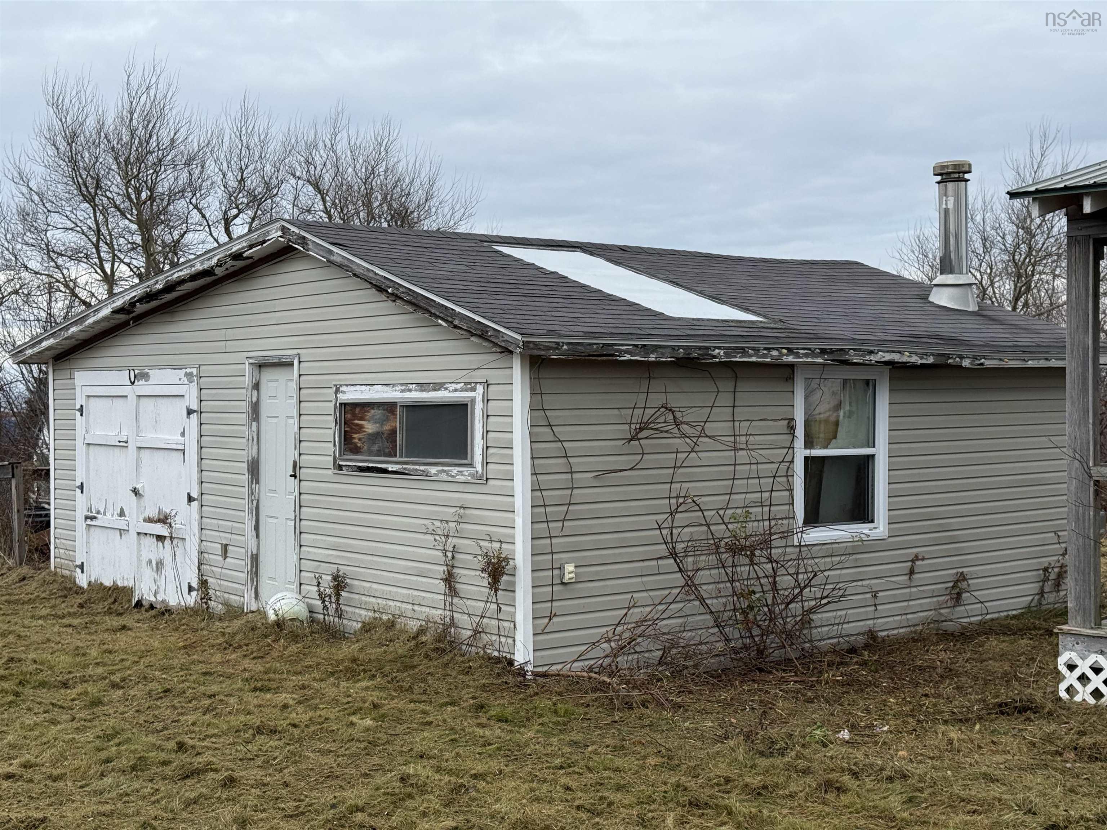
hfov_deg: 39.7
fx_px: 1535
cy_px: 415
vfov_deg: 30.3
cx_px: 554
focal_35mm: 48
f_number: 1.78
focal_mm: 6.76
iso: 64
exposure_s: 1/2273
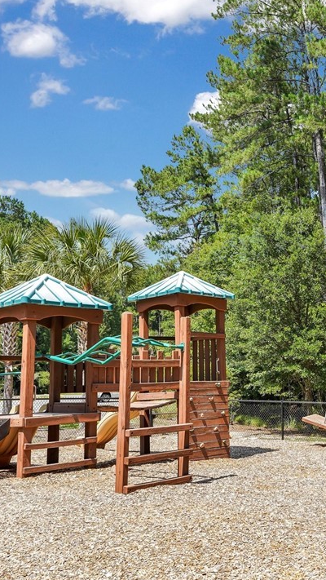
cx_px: 336
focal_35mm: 40
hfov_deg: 27.7
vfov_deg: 50.5
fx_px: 615
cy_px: 290
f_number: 8
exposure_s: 1/250
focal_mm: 25
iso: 200
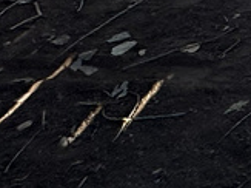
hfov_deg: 13.4
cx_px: 656
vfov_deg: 11.7
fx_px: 638
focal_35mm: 88
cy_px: -330
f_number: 2.2
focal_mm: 2.22
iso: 50
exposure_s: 1/2959
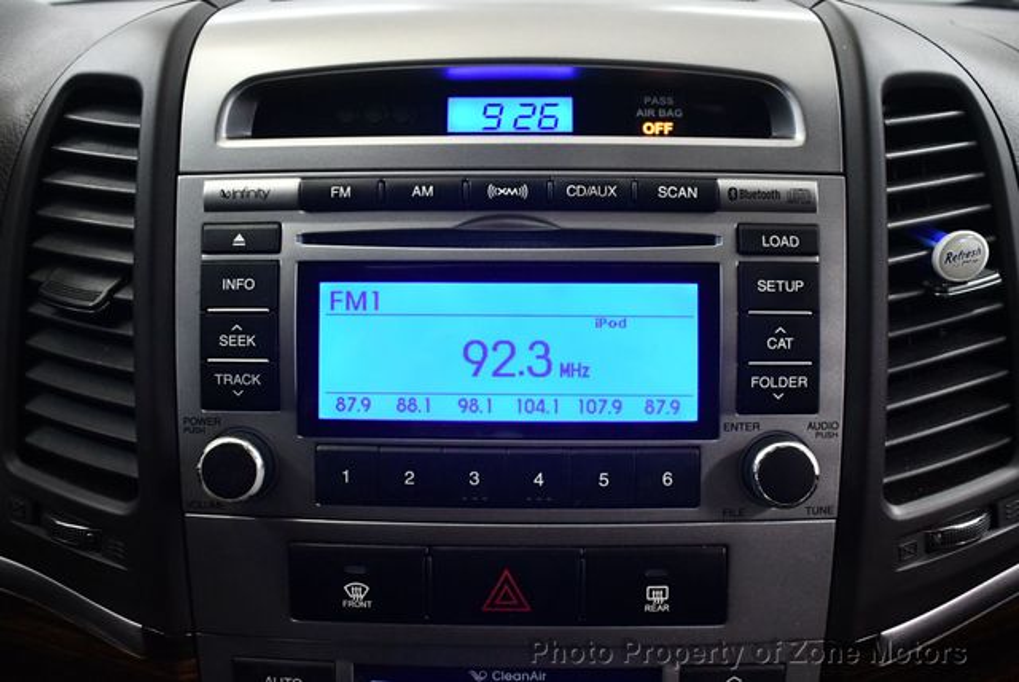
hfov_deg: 53.1
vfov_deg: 36.9
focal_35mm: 36
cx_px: 510
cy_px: 341
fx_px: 1020
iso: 2800
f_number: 3.5
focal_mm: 18
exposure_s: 1/125
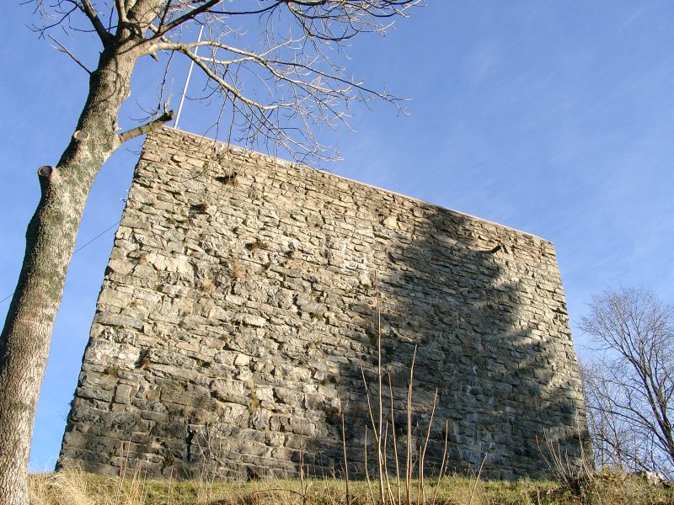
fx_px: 662
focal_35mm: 34
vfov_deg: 41.8
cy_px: 252
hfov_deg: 54.0
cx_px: 337
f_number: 4
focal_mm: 7.13
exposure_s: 1/275
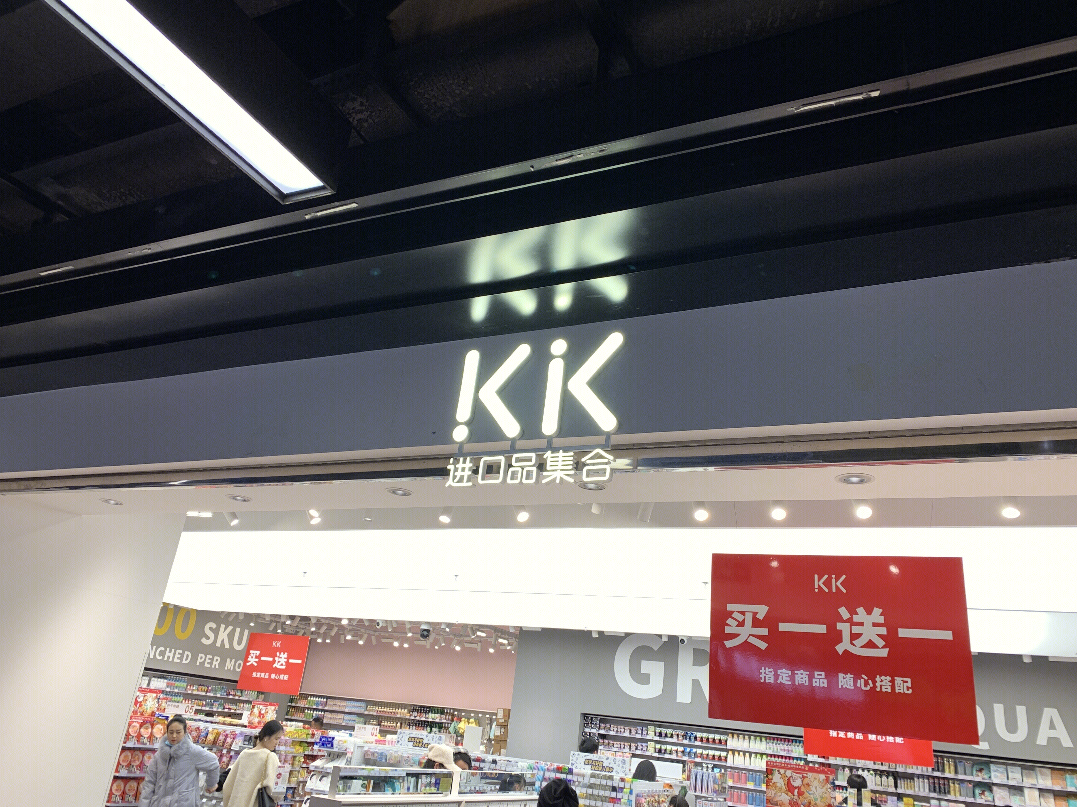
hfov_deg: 67.3
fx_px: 809
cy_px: 404
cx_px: 538
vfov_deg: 53.1
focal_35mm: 26
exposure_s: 1/100
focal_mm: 4.25
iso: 25
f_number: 1.8
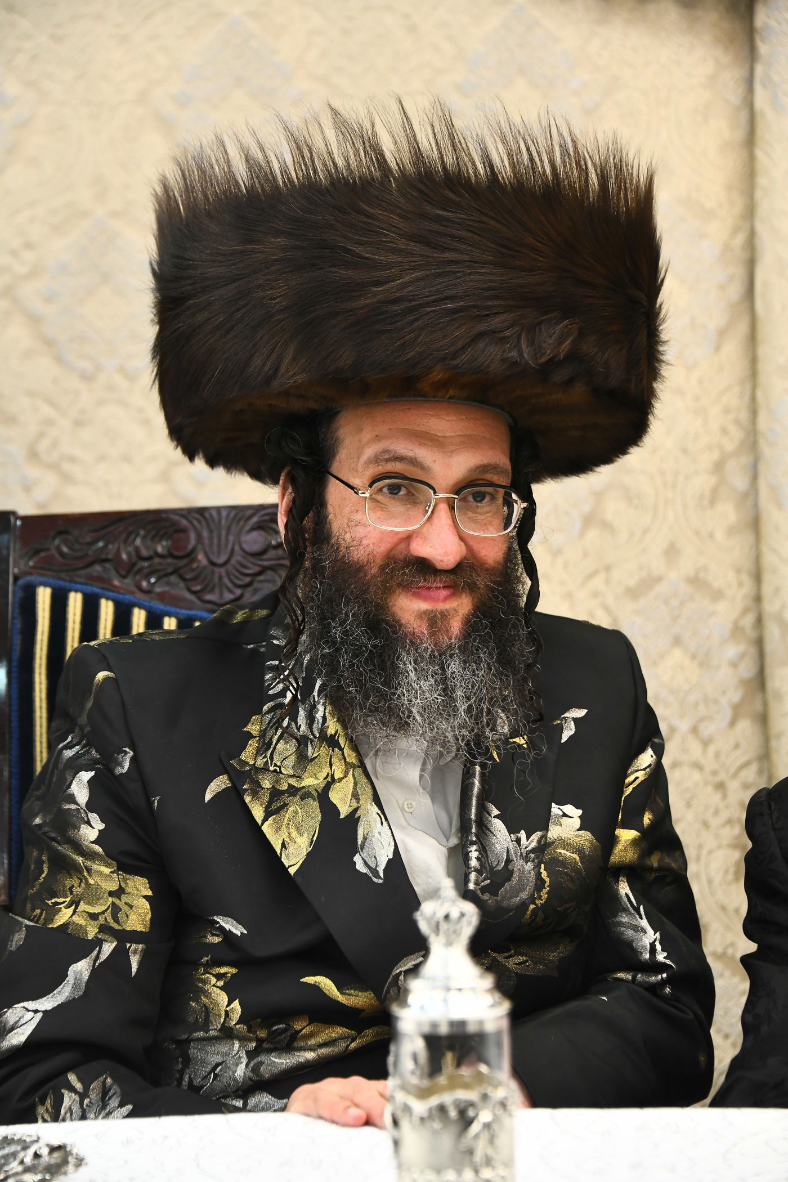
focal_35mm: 100
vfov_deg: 20.4
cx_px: 394
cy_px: 591
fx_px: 3283
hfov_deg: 13.7
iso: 2500
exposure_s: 1/200
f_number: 5.6
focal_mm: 100
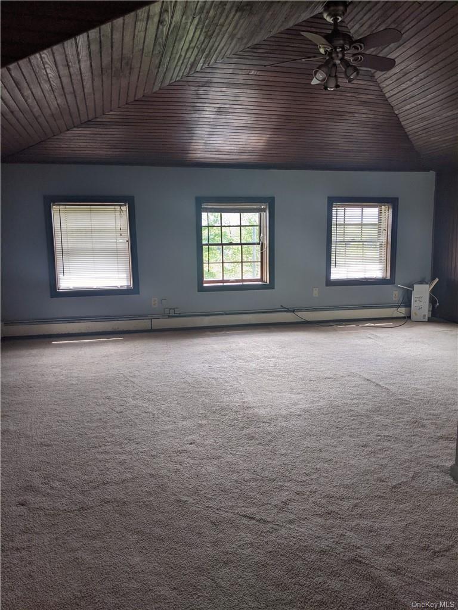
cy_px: 305
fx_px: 476
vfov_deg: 65.3
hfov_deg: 51.4
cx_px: 229
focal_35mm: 27
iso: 49
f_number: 1.8
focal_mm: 4.44
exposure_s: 1/120
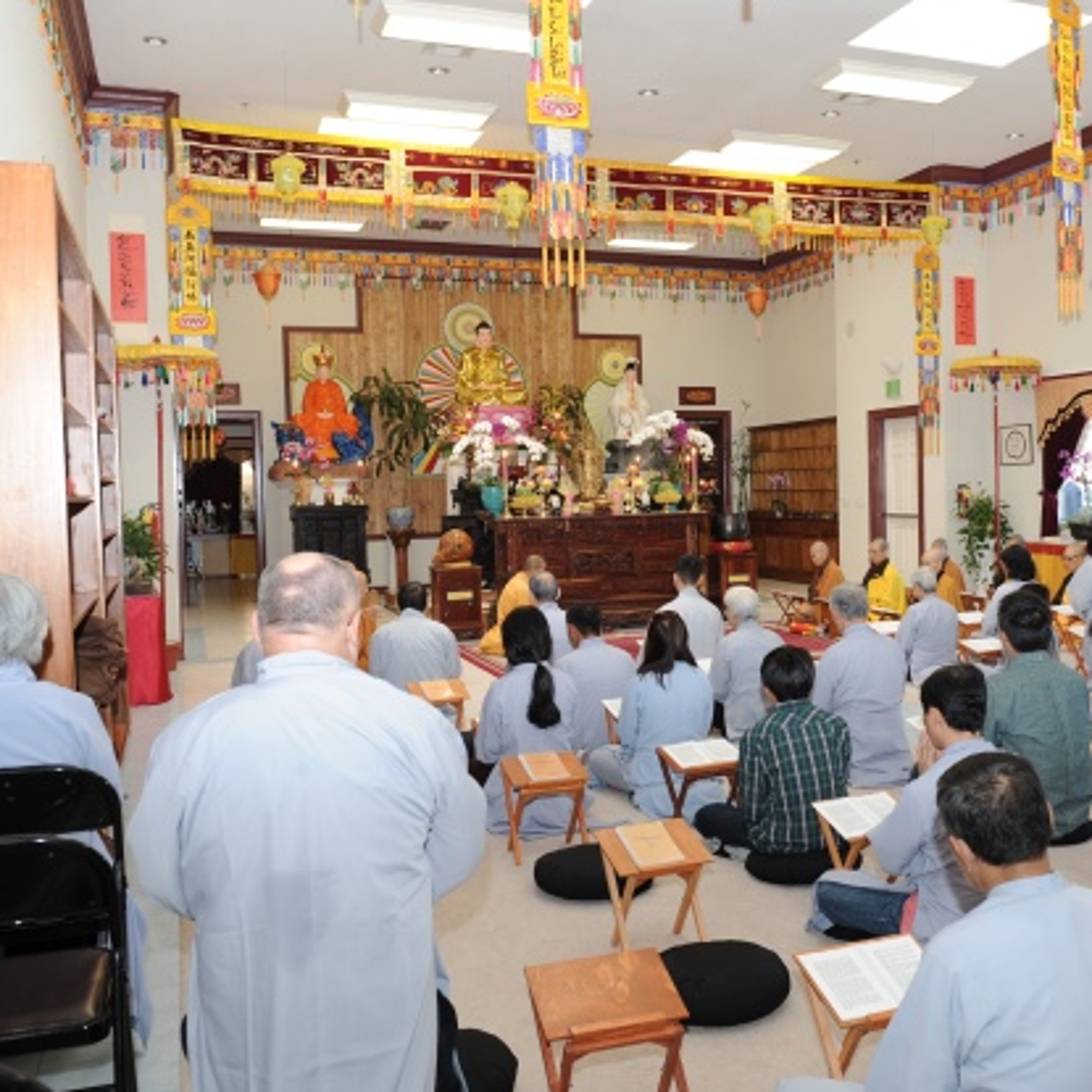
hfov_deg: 48.1
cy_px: 546
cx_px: 668
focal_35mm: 34
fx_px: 1213
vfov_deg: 48.5
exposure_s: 1/40
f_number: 5.6
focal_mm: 26
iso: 400
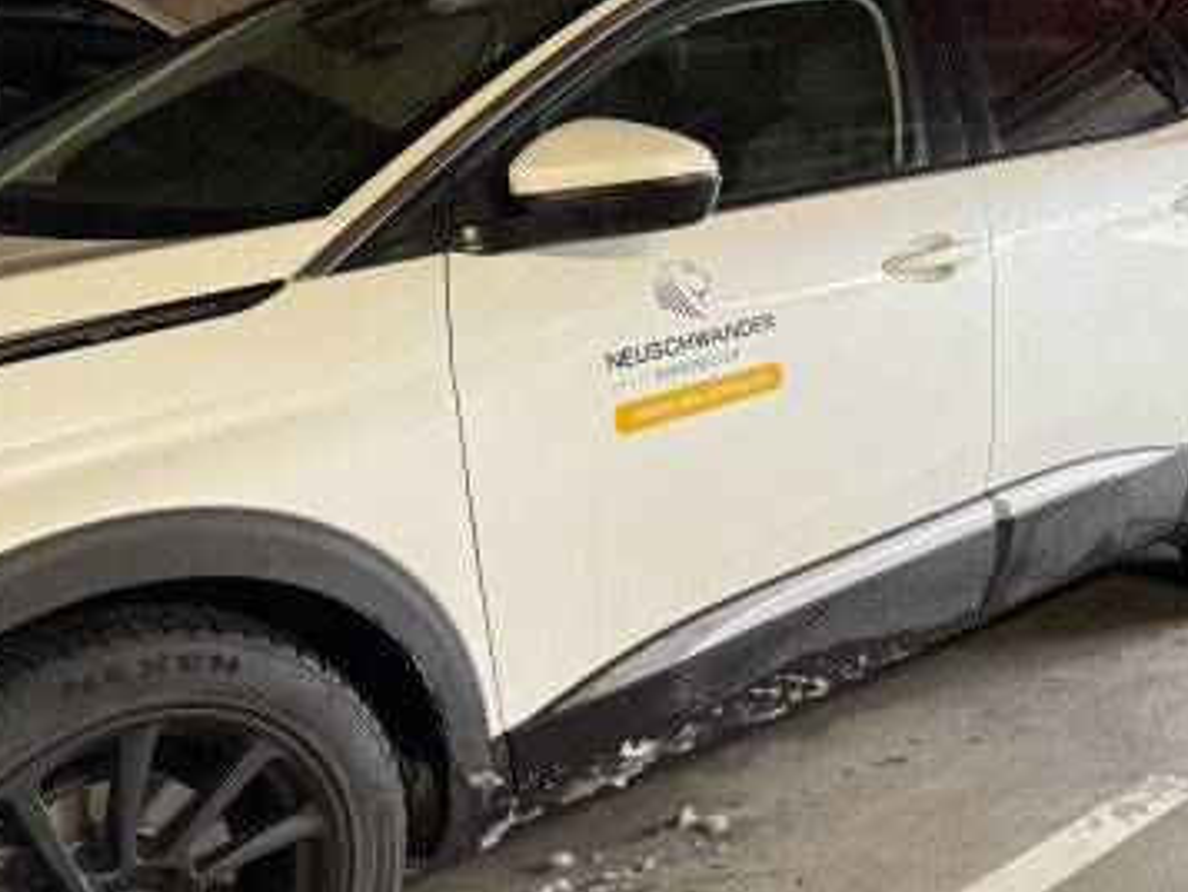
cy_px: 225
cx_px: 1088
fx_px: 1614
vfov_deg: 30.4
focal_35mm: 47
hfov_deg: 37.5
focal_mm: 6.76
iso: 400
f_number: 1.78
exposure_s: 1/50
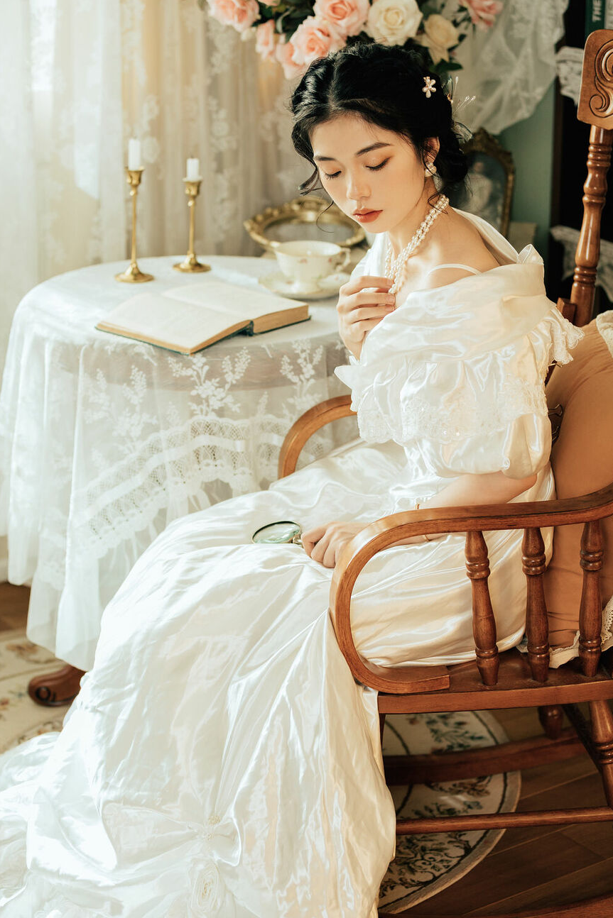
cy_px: 472
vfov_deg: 24.2
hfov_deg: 16.3
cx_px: 286
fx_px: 2145
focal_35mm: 84
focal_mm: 70
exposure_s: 1/200
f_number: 2.8
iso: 640
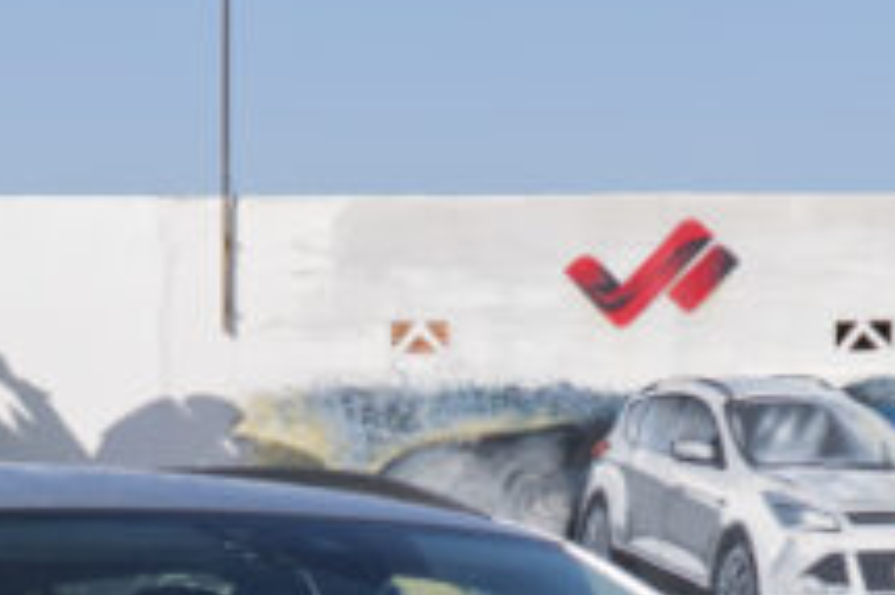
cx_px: 325
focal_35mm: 167
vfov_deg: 7.9
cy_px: 1063
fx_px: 4149
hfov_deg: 12.3
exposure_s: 1/250
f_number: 9
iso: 160
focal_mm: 23.5
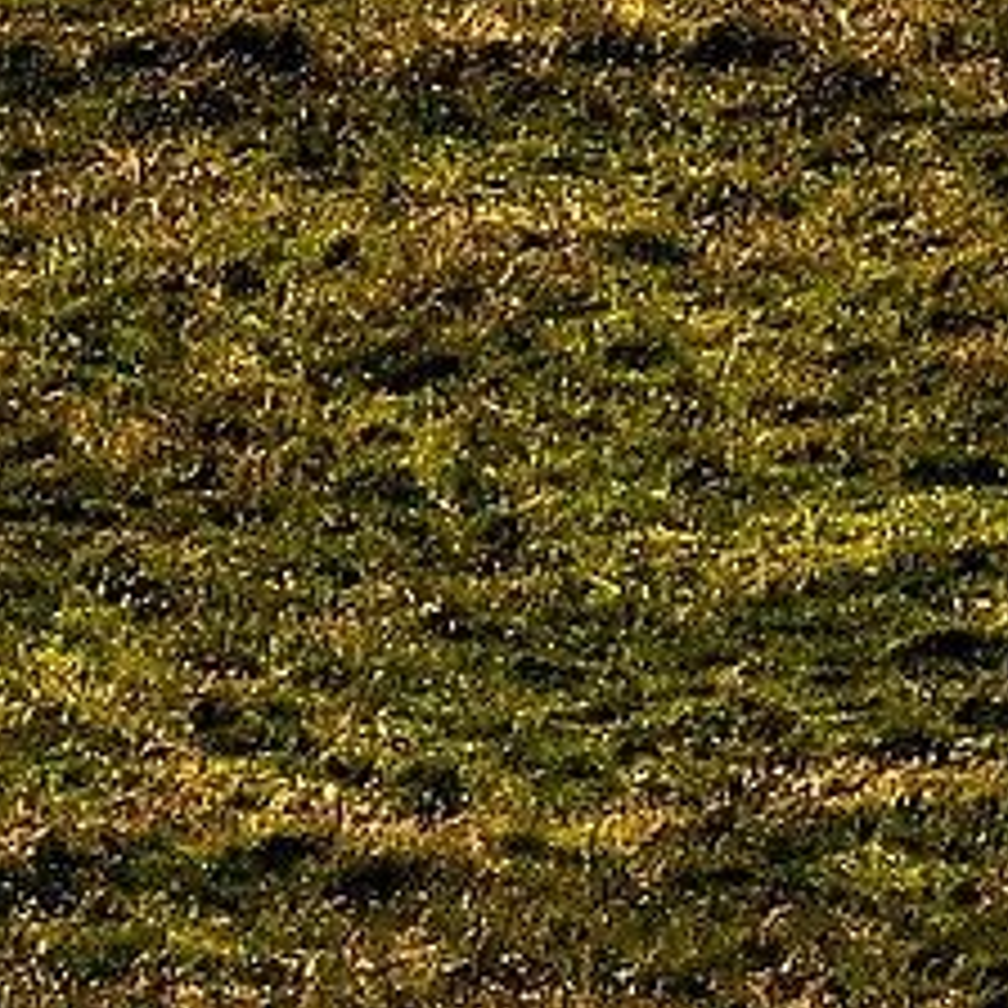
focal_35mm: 1582
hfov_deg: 1.1
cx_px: -1670
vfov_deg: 1.1
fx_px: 52119
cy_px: -2313
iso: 200
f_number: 9
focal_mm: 116
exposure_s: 1/160
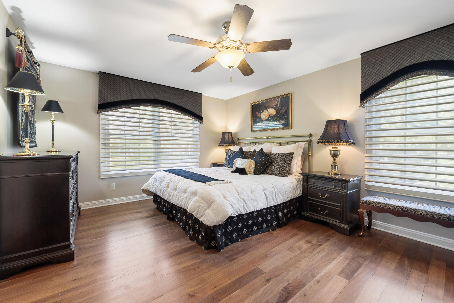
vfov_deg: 81.2
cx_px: 227
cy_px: 152
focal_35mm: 14
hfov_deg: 104.3
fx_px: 177
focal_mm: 14
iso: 200
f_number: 8
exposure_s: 1/10
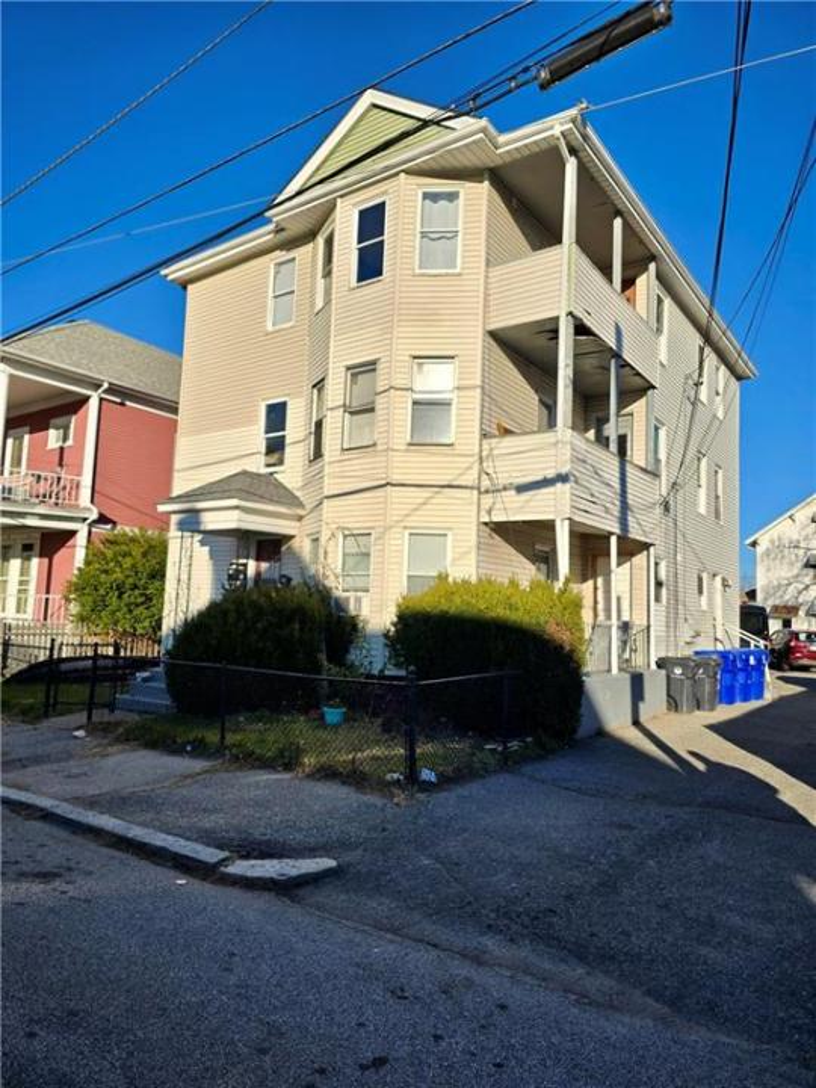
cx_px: 408
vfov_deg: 73.9
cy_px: 544
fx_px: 723
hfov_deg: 58.9
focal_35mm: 23
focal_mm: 6.3
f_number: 1.7
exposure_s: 1/1002
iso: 12
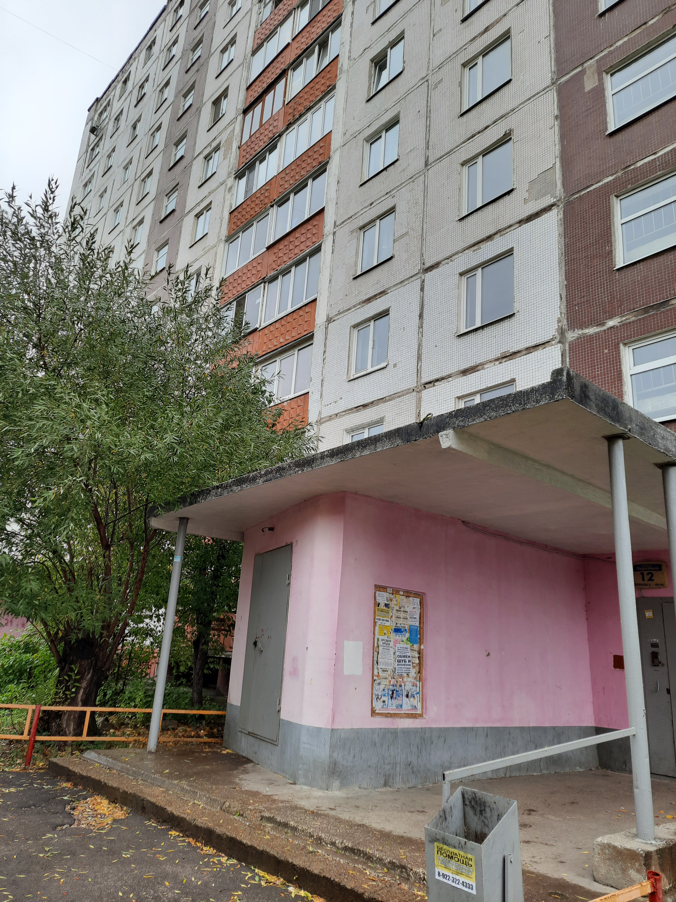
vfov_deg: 71.6
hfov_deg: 56.8
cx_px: 338
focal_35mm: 24
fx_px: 625
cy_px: 451
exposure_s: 1/147
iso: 25
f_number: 1.8
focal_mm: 5.23
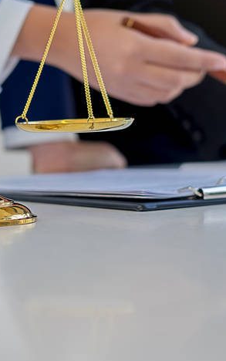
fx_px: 1161
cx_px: 74
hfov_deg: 11.1
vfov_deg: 17.6
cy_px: 142
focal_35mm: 118
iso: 200
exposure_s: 1/125
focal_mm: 35
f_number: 2.8
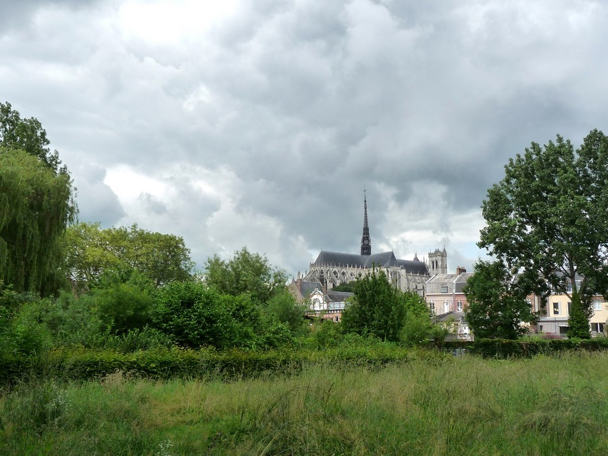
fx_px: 615
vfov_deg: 40.7
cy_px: 228
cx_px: 304
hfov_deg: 52.6
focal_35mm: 35
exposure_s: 1/1000
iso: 160
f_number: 3.5
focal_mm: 5.3
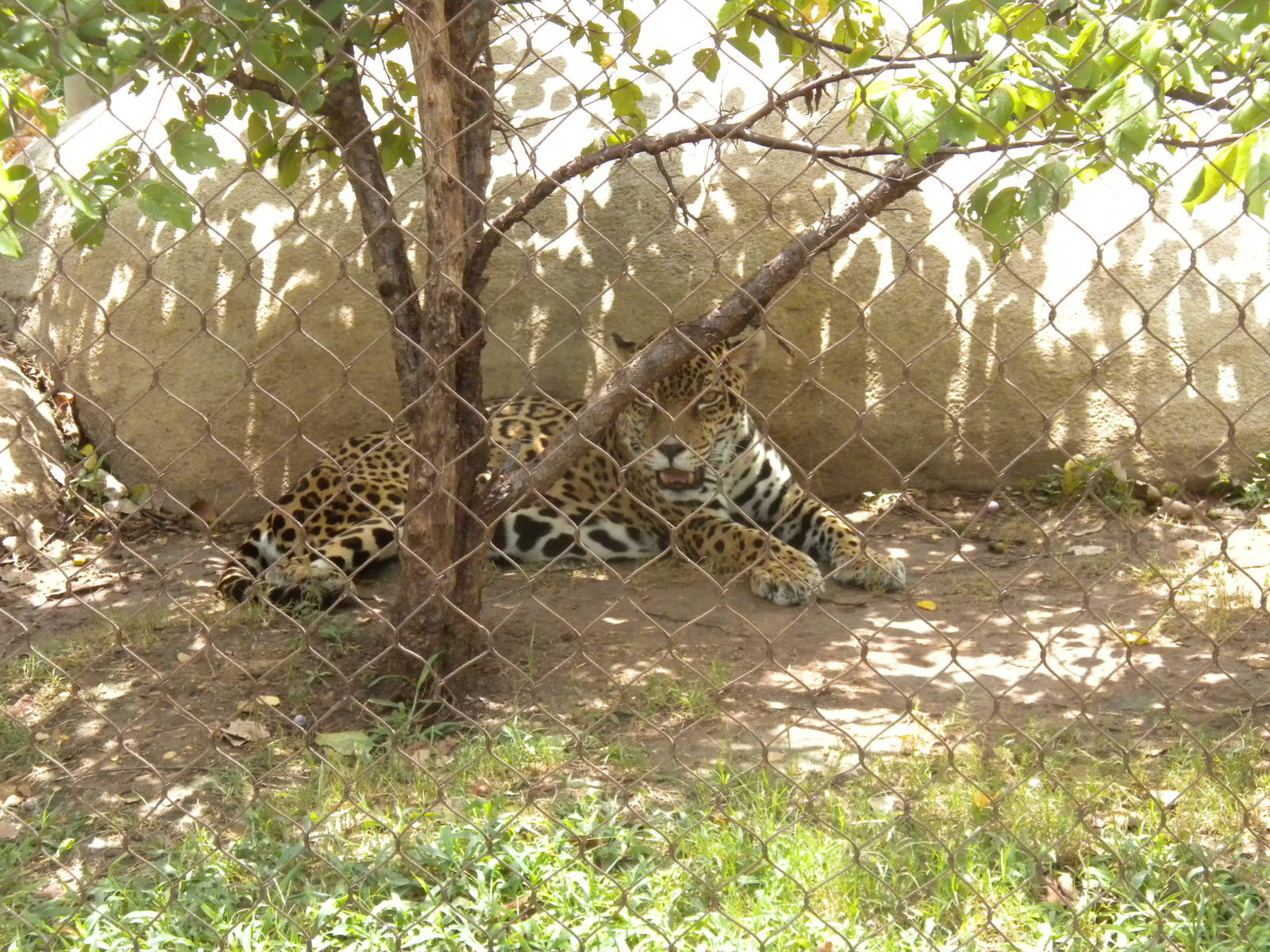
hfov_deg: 23.0
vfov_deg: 17.4
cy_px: 476
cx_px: 635
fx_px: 3119
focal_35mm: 85
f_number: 5.1
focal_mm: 15
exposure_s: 1/382
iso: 400
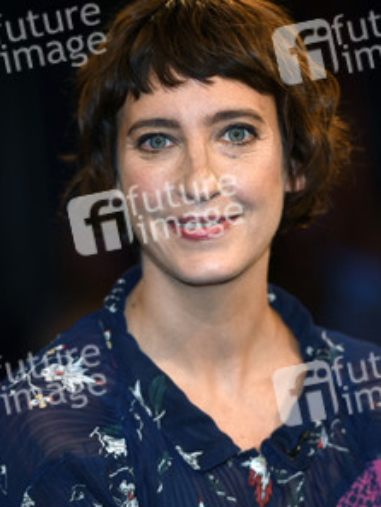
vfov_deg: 7.6
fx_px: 3798
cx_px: 205
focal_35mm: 259
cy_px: 300
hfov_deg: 5.7
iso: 800
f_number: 3.5
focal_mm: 200
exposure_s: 1/400
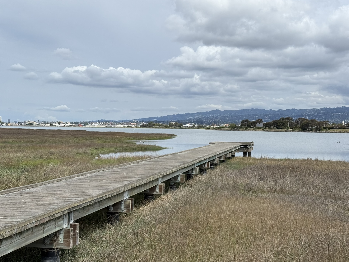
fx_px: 544
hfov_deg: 35.5
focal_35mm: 54
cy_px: 146
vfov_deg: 27.0
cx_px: 168
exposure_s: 1/7143
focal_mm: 6.76
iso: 64
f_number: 1.78
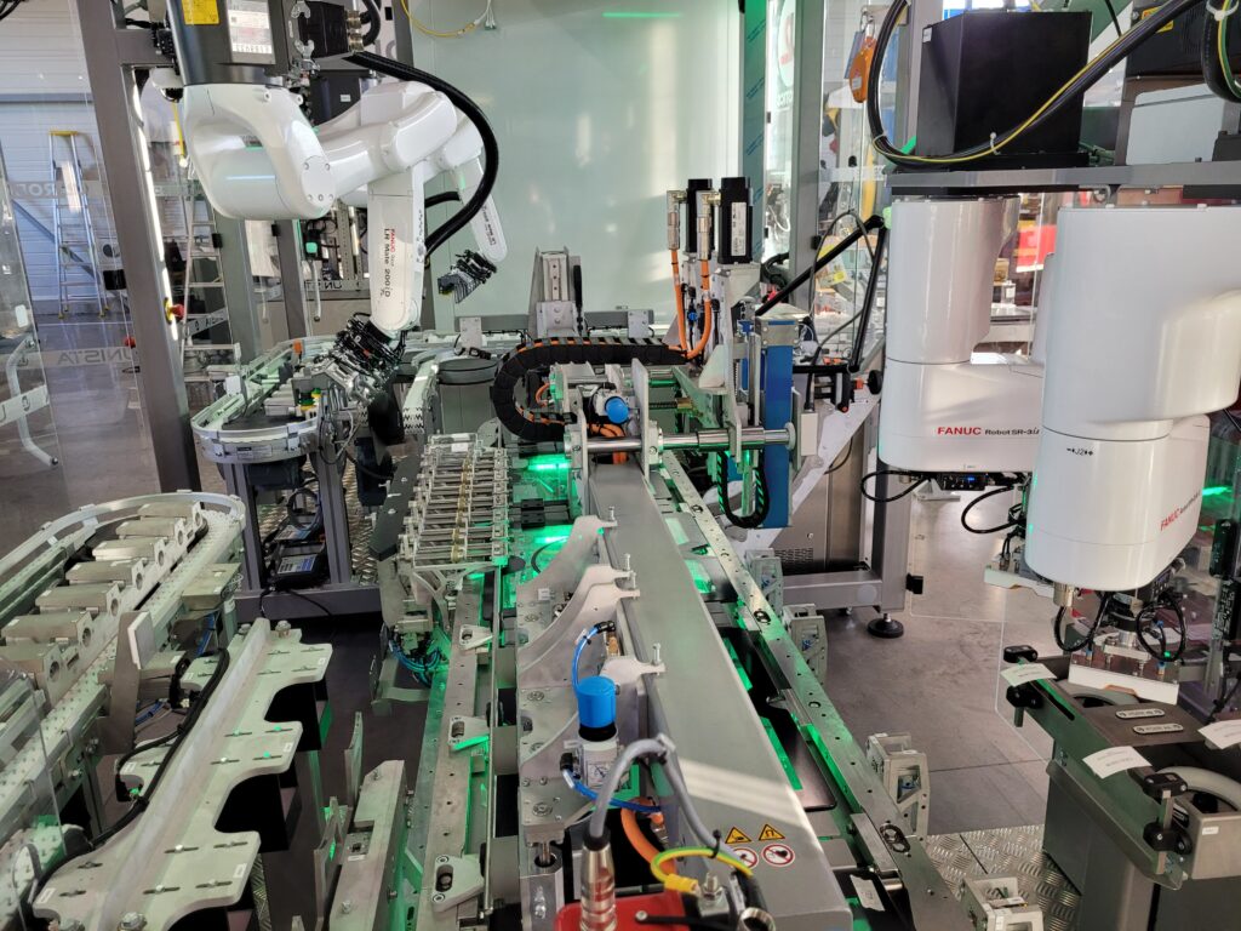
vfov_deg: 53.1
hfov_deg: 67.3
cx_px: 620
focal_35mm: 26
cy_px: 466
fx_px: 932
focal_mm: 5.4
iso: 200
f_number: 1.8
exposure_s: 1/100
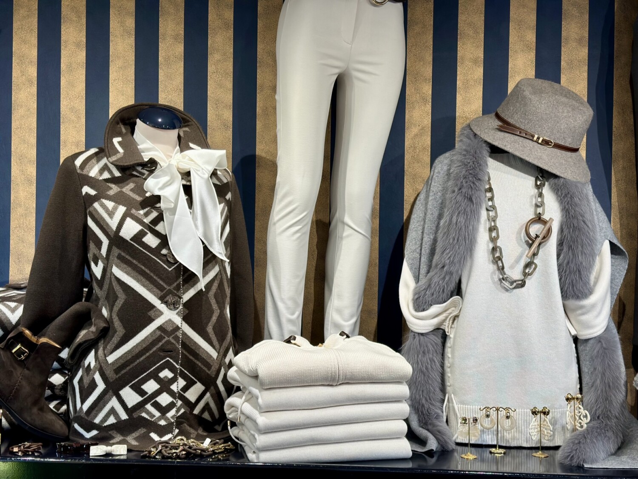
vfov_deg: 30.3
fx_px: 885
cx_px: 319
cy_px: 240
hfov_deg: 39.7
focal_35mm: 48
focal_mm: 6.86
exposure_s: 1/130
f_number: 1.78
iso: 64
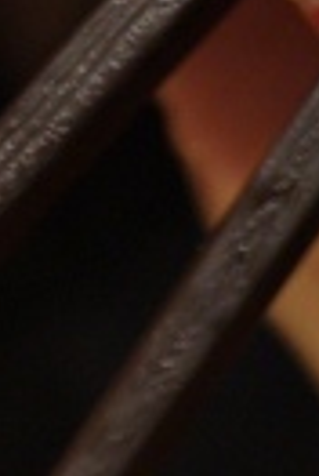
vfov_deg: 11.7
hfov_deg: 8.9
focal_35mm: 142
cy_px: 1145
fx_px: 1877
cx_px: -413
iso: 100
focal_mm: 14
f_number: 2.5
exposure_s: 1/80
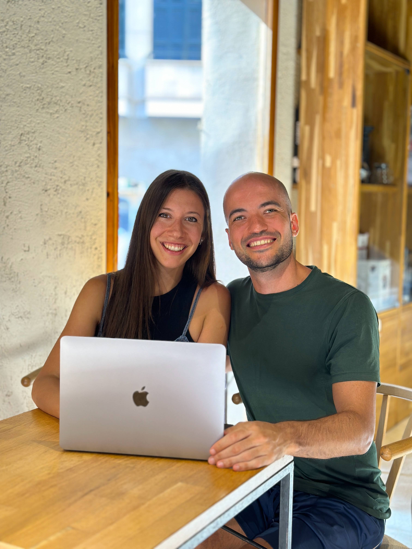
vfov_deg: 39.7
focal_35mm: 48
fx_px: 762
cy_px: 274
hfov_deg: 30.3
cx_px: 206
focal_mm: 6.86
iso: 64
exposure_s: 1/100
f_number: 1.78
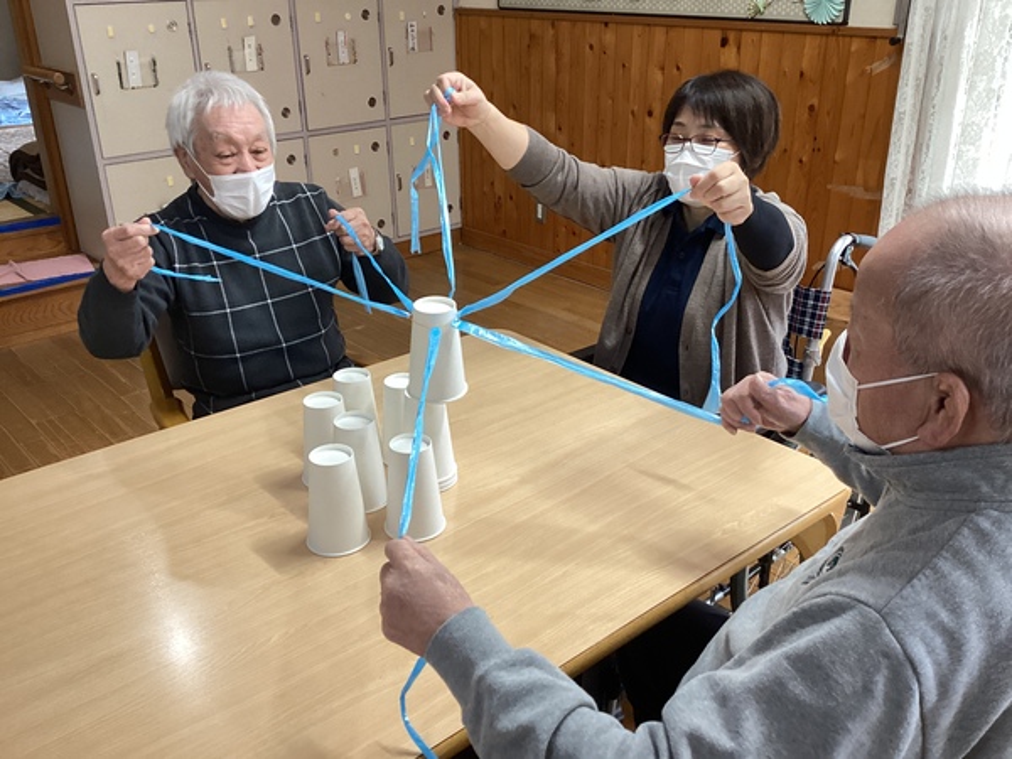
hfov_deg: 58.4
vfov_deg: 45.4
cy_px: 380
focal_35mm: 31
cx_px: 506
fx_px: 906
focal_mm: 3.3
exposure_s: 1/60
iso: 160
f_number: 2.4
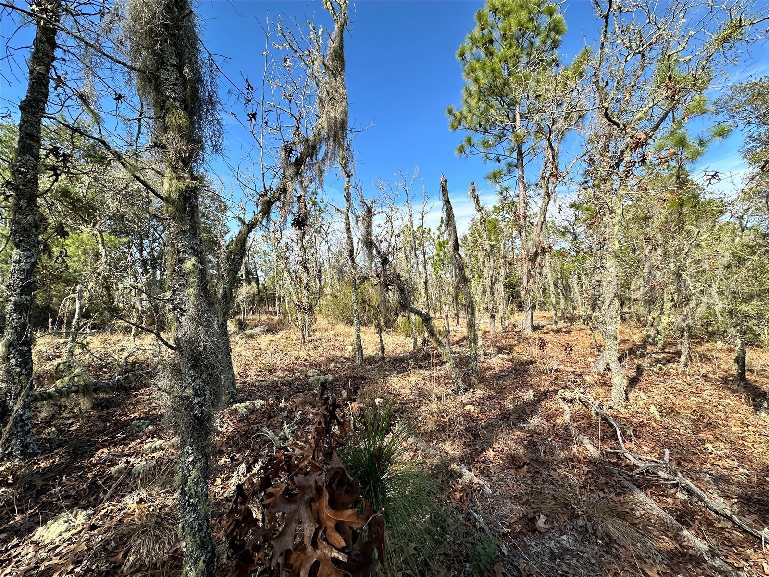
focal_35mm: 14
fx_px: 311
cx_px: 384
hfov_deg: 102.1
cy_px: 288
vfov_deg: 85.7
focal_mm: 2.22
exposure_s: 1/1159
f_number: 2.2
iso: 40
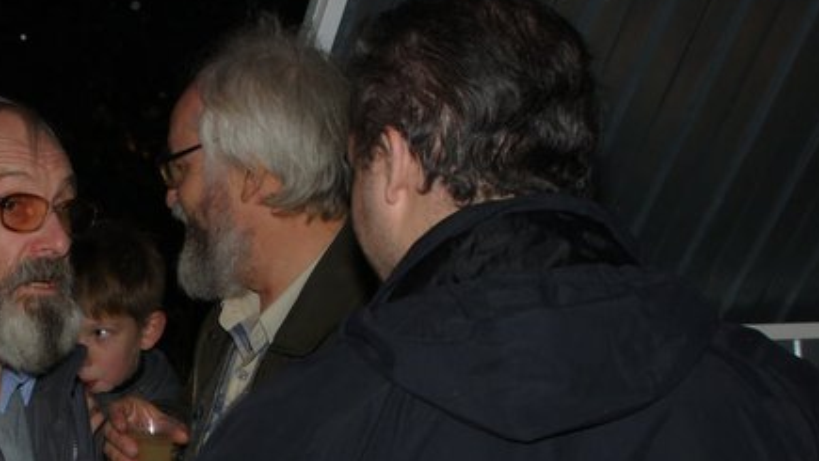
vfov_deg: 11.9
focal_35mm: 101
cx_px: 107
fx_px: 2193
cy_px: 472
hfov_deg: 20.8
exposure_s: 1/10
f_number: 5.6
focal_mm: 35
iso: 200
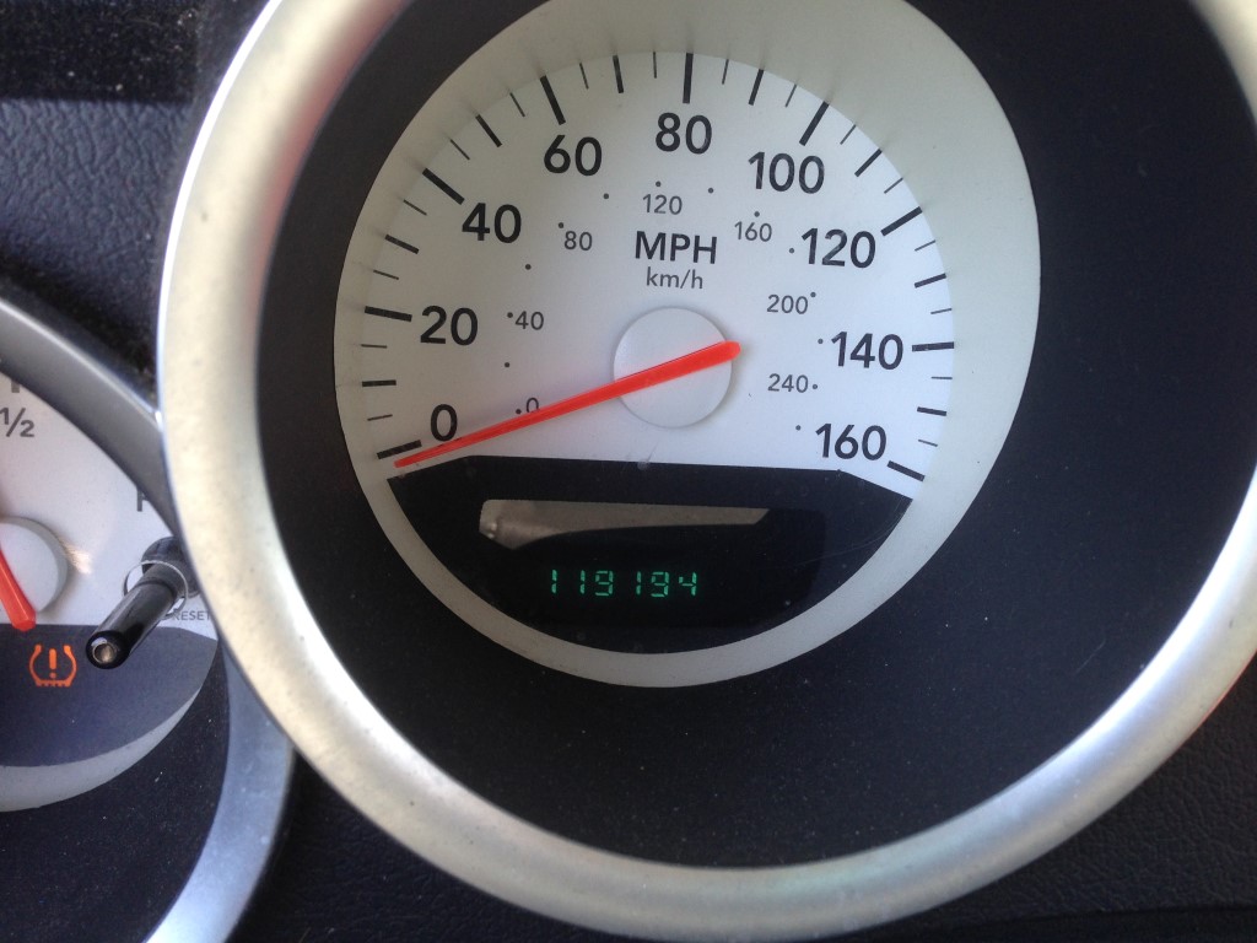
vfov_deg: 42.9
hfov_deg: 55.4
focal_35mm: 33
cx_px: 628
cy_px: 472
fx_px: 1198
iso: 64
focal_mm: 4.12
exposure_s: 1/60
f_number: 2.4
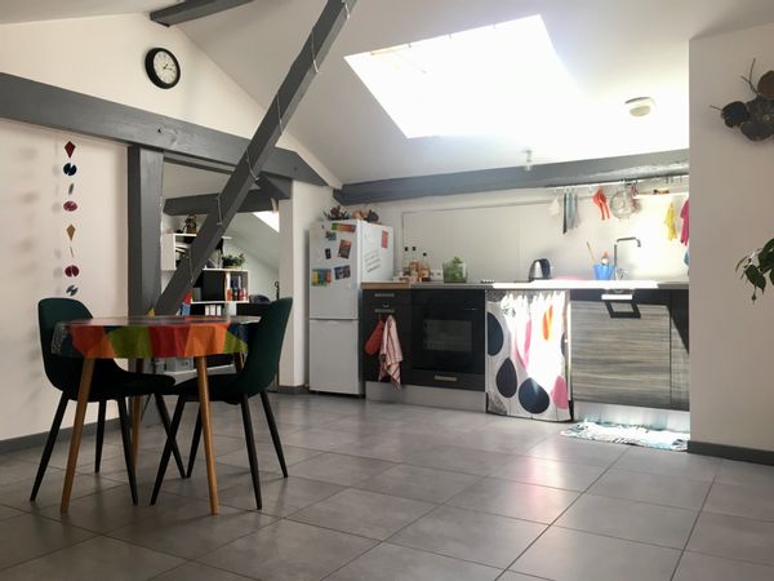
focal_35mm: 29
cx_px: 387
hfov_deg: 61.7
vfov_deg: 48.2
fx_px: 648
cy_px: 290
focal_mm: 4.15
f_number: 2.2
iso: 32
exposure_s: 1/33
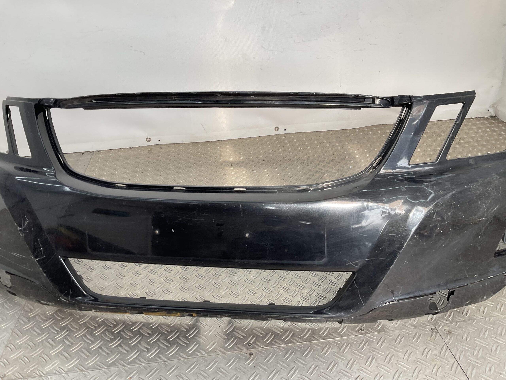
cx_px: 253
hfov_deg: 61.7
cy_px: 190
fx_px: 424
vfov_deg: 48.2
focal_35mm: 29
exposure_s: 1/158
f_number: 1.8
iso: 16
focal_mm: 3
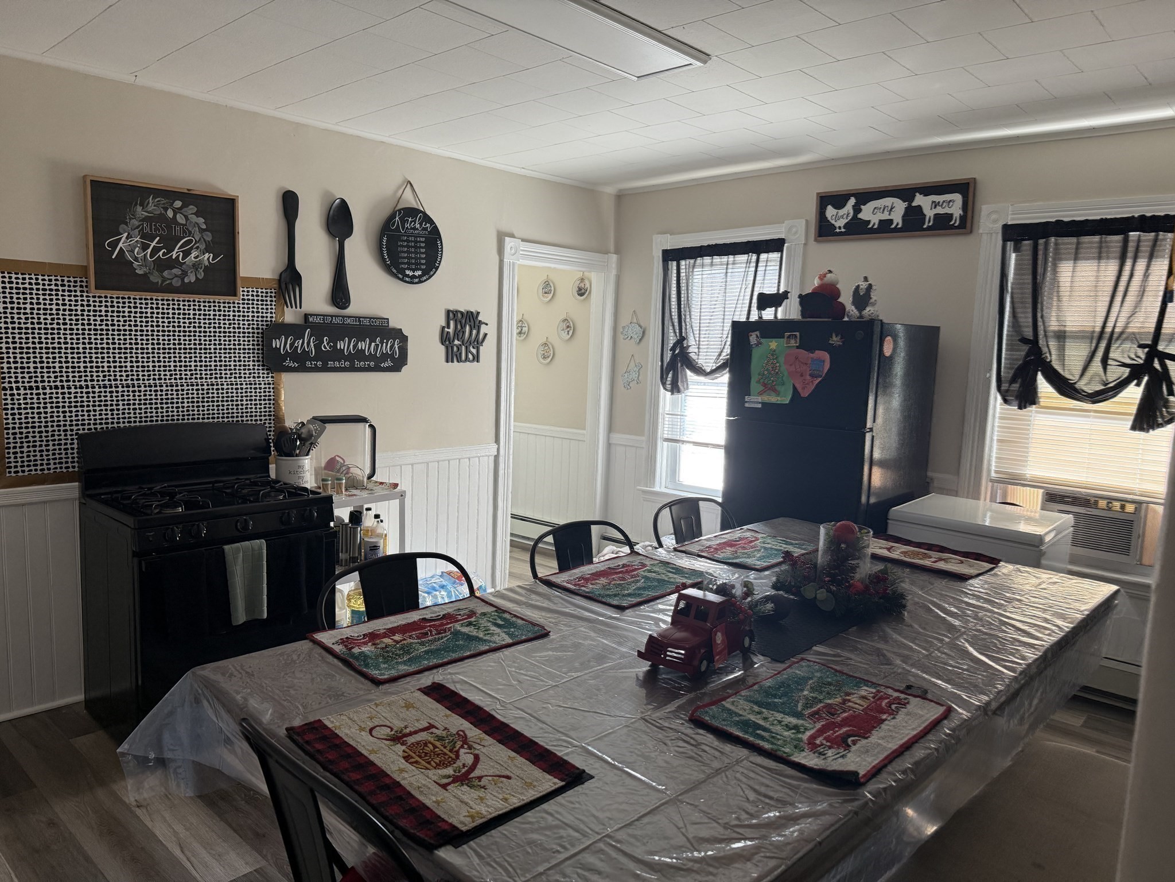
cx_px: 588
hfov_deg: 71.6
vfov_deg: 56.8
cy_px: 441
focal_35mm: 24
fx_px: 815
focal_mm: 6.76
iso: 200
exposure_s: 1/102
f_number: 1.78
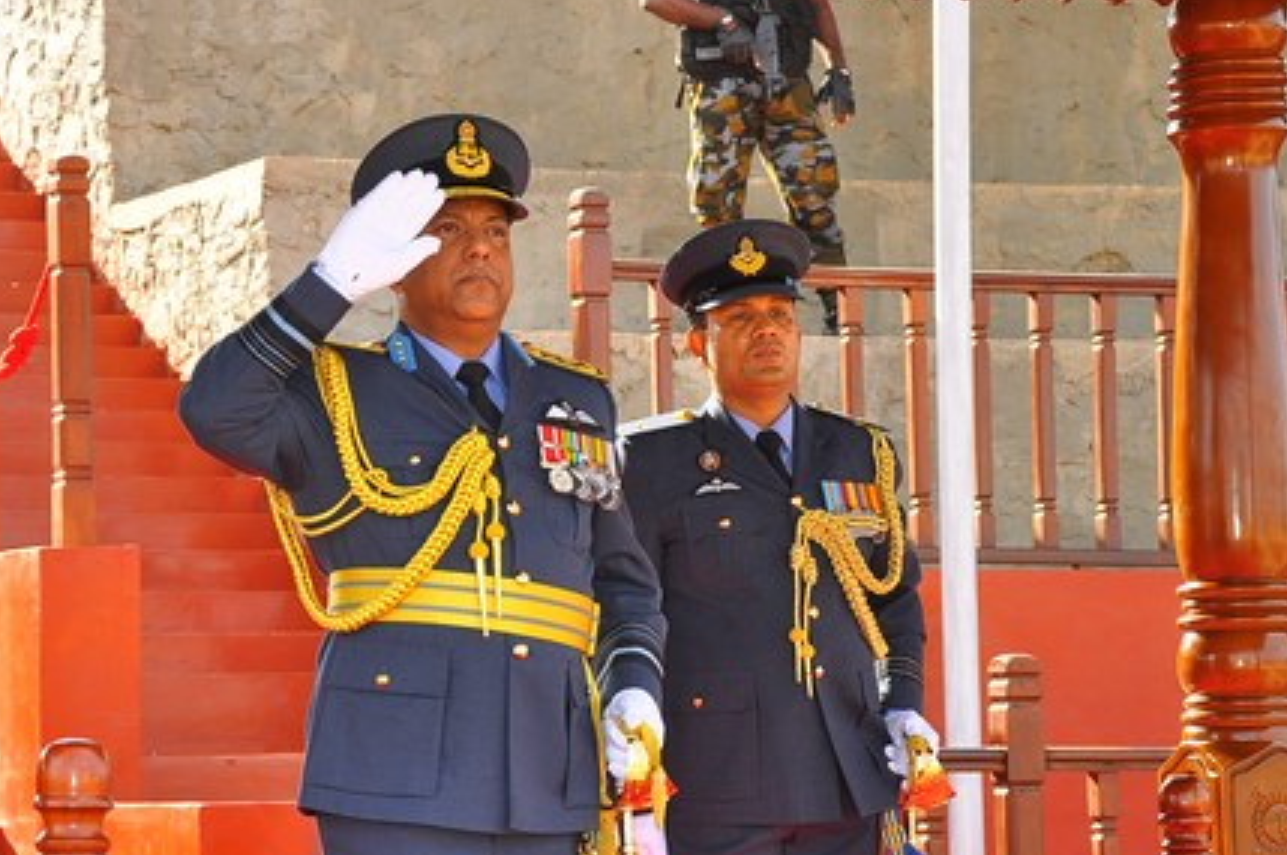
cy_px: 538
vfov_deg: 9.3
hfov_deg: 13.9
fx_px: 5249
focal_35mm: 147
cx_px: 396
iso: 200
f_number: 6.3
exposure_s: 1/125
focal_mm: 70
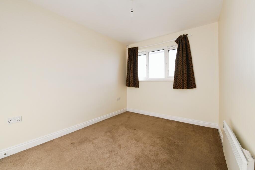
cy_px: 85
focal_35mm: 14
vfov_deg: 81.2
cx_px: 128
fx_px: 99
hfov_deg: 104.2
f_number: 9
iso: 800
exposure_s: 1/250
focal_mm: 14
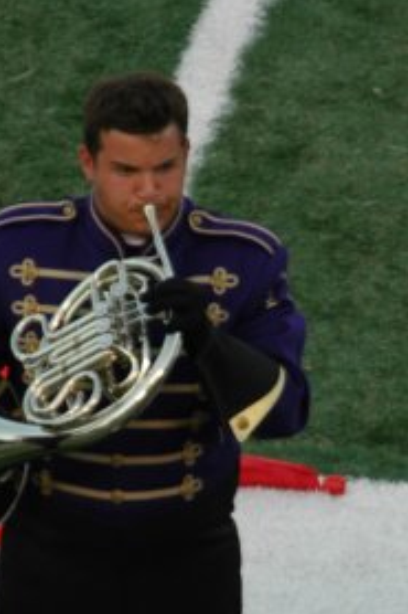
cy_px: 362
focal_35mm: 1296
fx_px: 22058
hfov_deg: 1.1
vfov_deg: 1.6
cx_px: 215
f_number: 5.6
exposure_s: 1/60
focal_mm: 400
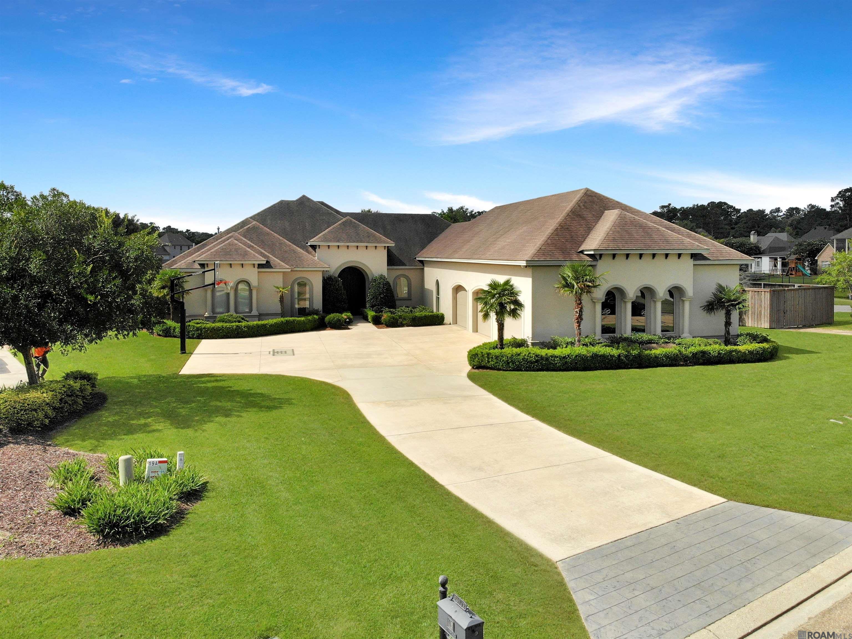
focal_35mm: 24
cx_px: 426
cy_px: 320
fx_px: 591
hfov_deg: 71.6
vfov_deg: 56.8
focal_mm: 4.5
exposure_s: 1/1409
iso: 100
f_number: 2.8
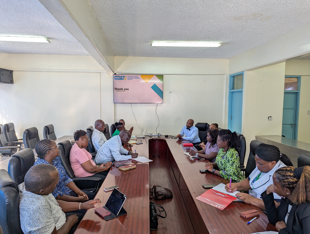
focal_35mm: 24
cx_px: 155
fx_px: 215
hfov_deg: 71.5
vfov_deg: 56.9
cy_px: 117
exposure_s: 1/100
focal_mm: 6.81
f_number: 1.85
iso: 55
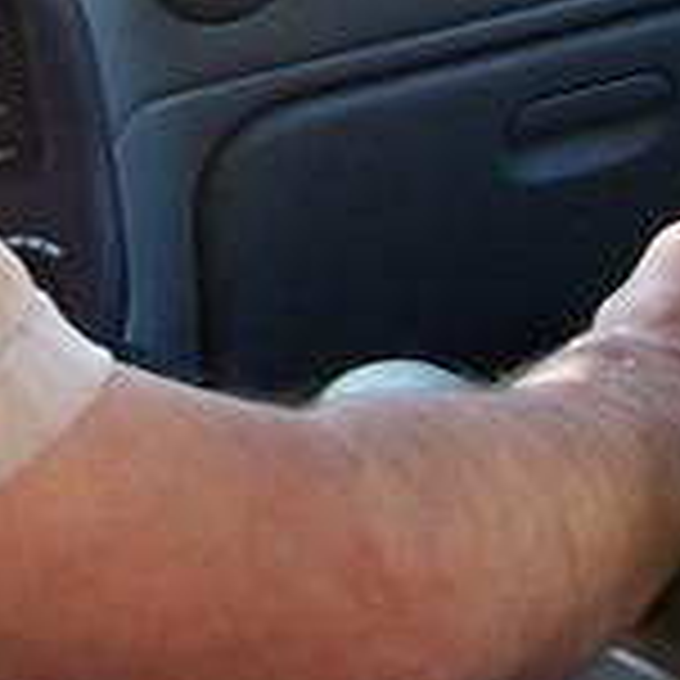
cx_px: 59
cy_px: -297
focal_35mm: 139
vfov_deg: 12.1
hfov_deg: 12.5
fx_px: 3089
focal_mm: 5.6
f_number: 2.8
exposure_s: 1/60
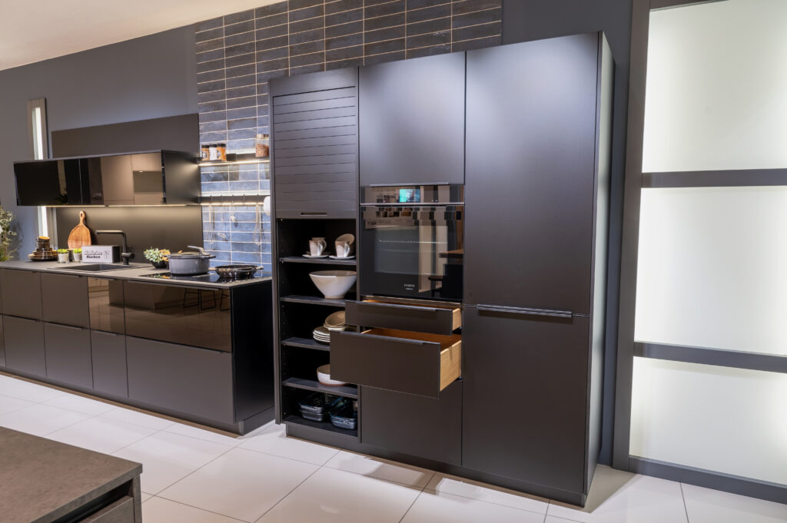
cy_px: 262
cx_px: 394
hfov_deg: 72.7
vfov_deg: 52.1
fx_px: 535
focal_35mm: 24
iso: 400
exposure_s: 1/15
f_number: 8
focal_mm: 24.5
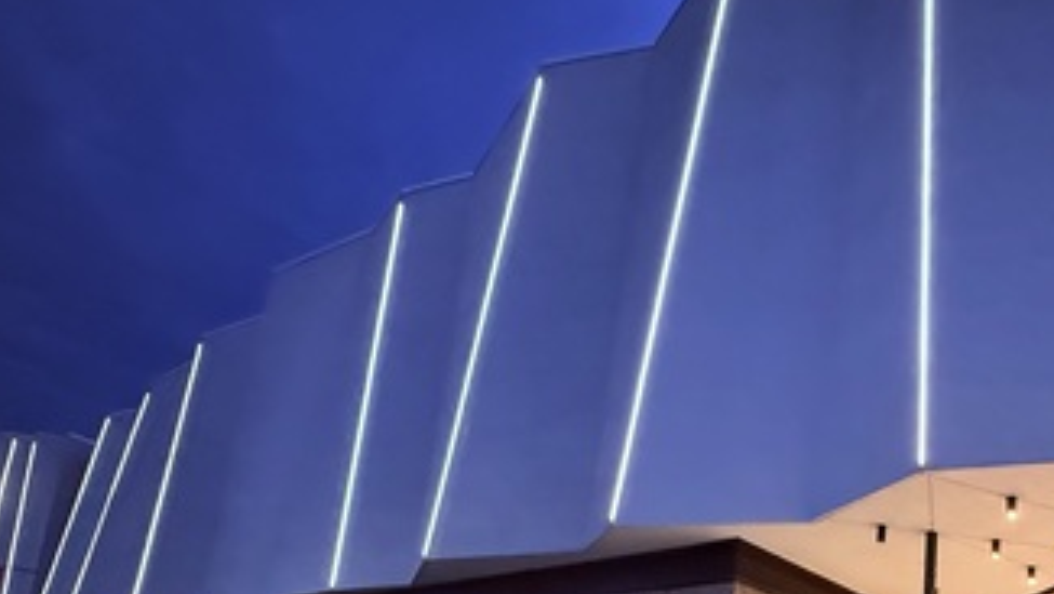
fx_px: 839
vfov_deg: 35.4
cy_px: 591
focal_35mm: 30
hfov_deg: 59.5
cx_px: 837
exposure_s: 1/60
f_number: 2.2
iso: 1250
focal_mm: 2.22
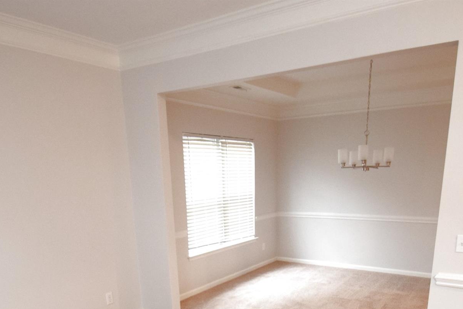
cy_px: 263
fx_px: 379
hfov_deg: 62.9
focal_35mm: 29
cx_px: 237
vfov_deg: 41.7
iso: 2200
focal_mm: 11.5
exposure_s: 1/60
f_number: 3.5
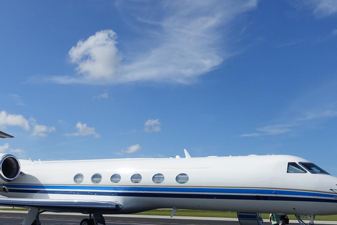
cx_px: 151
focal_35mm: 43
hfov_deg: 45.4
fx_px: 402
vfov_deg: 30.8
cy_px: 163
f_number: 5.6
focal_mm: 8.8
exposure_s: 1/250
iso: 250
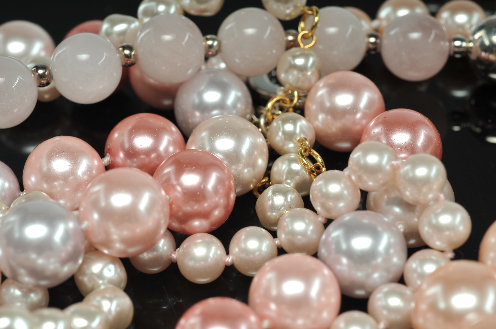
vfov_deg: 15.2
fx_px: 1238
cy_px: 164
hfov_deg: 22.6
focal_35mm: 90
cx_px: 248
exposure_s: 1/250
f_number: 10
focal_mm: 60
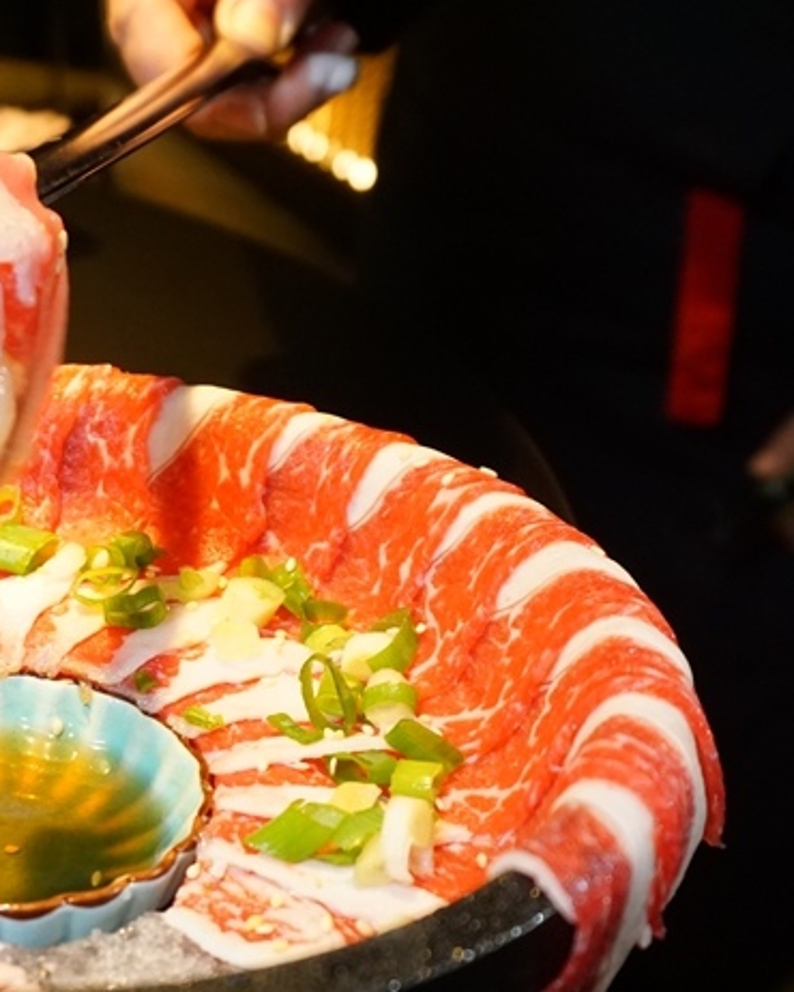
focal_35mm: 53
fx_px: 1557
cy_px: 604
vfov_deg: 35.2
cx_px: 99
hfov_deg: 27.7
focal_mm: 17
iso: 1250
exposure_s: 1/60
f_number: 4
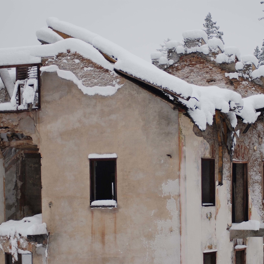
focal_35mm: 134
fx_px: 1156
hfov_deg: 13.0
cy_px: 132
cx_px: 170
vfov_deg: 13.0
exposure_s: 1/320
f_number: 4.5
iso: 100
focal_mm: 70
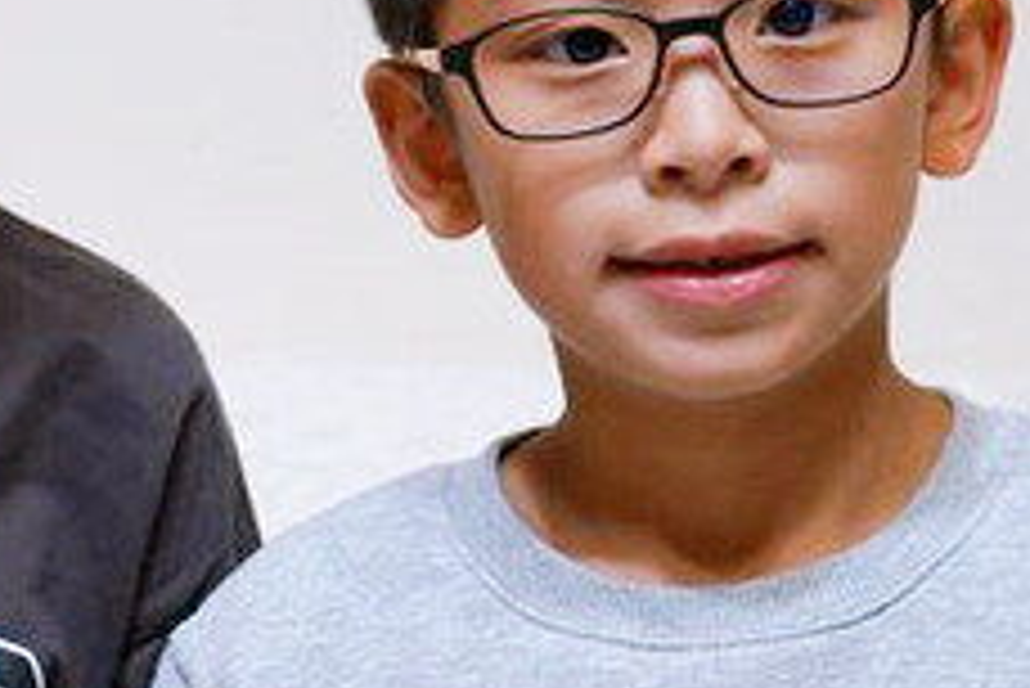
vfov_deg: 10.9
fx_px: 3607
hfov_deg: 16.2
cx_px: 261
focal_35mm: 126
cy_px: 409
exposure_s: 1/40
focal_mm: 34
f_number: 4
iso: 250
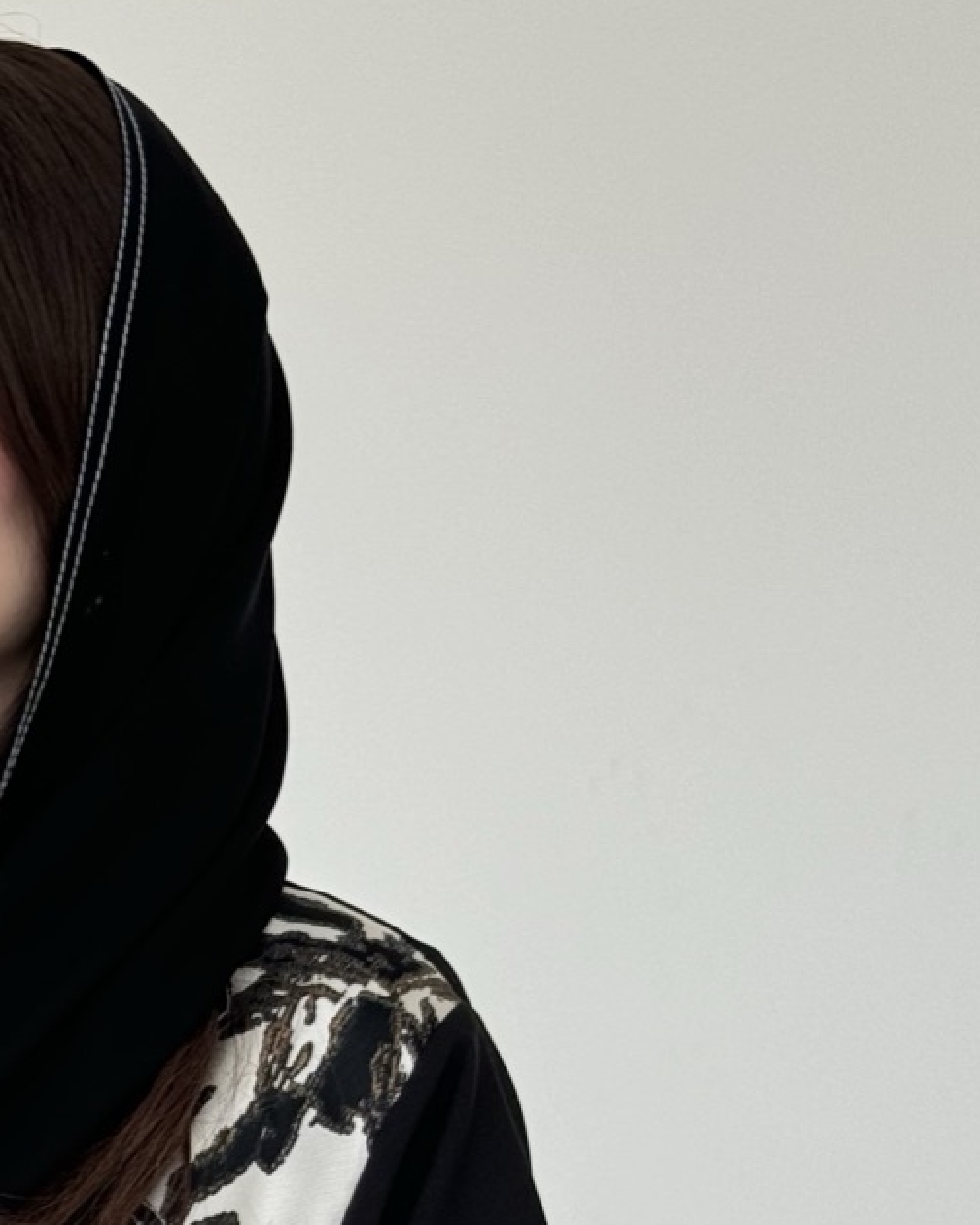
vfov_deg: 15.7
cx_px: 10
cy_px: 1388
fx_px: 4314
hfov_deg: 12.8
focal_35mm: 119
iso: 100
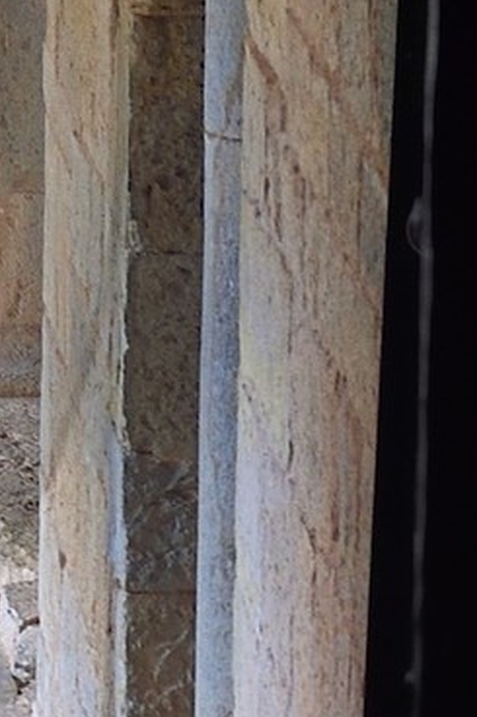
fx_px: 6485
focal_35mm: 326
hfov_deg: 4.1
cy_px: 101
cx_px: -789
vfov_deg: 6.3
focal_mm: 50
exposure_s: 1/20
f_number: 10
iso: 800
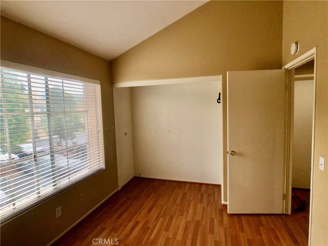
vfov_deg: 49.7
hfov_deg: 63.4
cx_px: 164
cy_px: 123
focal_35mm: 28
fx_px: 265
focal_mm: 4
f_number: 1.8
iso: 40
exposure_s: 1/120
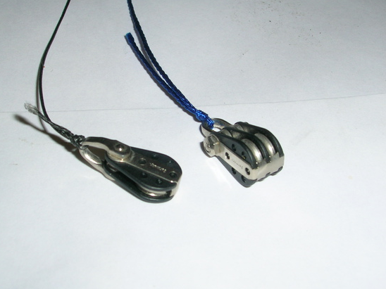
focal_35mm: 58
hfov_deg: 33.2
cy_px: 150
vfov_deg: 25.2
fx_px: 647
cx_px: 180
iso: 50
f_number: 5.5
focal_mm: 8
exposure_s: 1/60.1
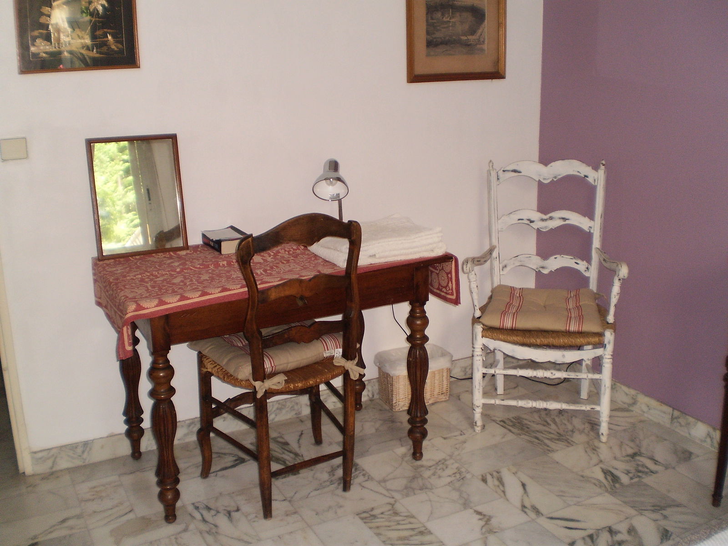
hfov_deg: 51.4
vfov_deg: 39.7
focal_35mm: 36
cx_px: 364
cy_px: 273
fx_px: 757
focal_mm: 6.3
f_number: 3.1
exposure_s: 1/30
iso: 125
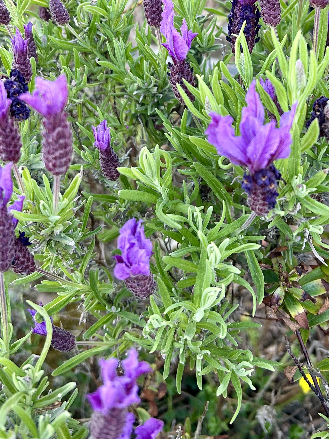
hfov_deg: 29.5
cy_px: 50
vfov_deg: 36.6
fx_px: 621
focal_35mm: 49
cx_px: 210
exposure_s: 1/121
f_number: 1.5
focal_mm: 5.7
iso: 100
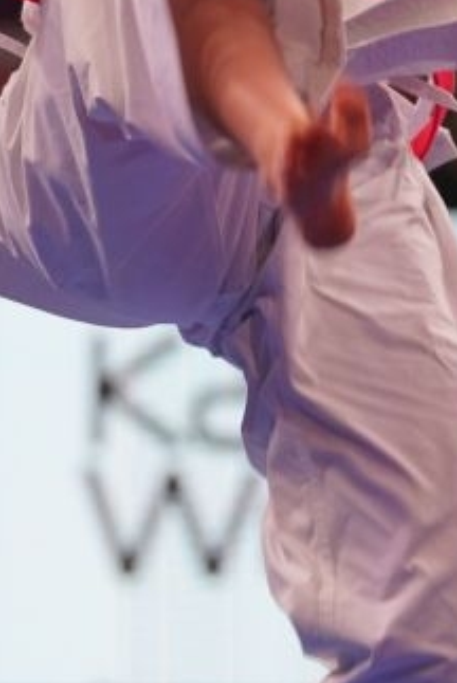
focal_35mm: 490
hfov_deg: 2.8
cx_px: 385
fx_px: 9310
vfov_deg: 4.2
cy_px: 302
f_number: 2.8
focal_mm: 132
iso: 1000
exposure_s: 1/500
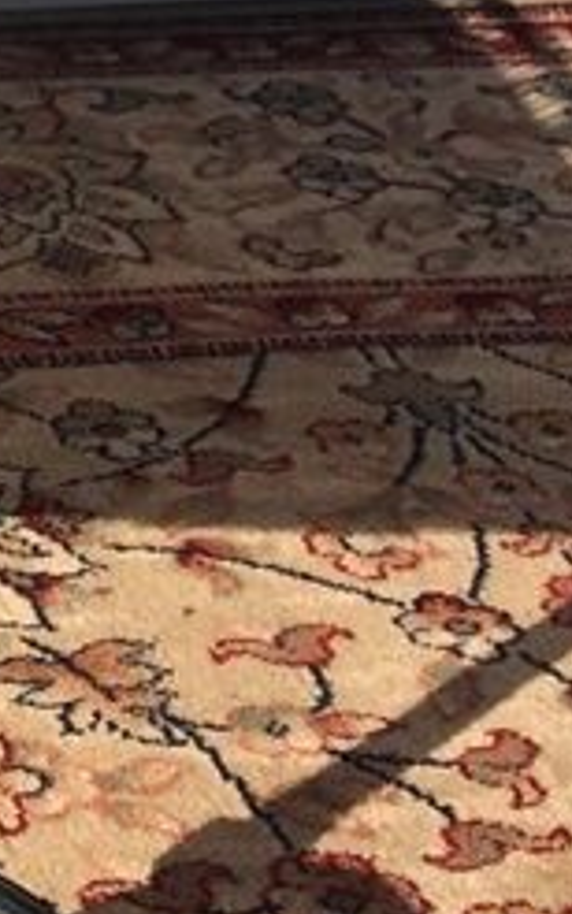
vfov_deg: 15.4
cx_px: -713
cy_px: -346
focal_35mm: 128
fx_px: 3189
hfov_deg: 9.3
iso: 32
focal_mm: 4.15
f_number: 2.2
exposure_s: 1/4566
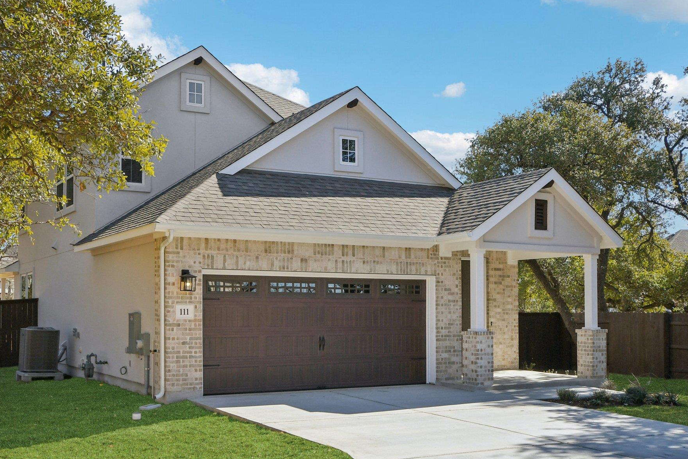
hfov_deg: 46.4
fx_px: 803
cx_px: 319
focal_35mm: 42
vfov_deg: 31.9
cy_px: 226
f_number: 8
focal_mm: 24
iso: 400
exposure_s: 1/800
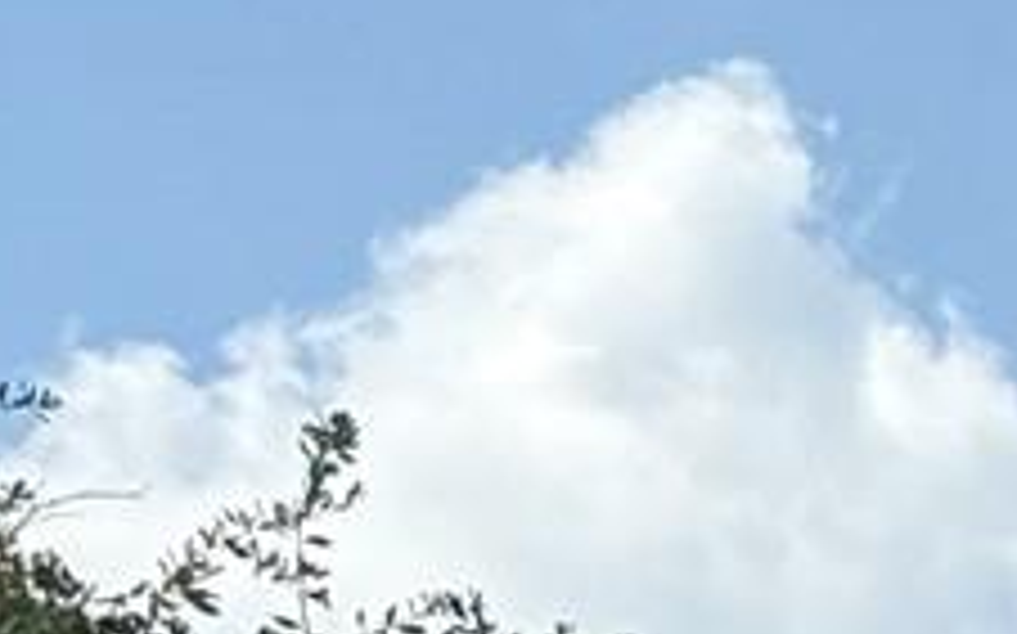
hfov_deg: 5.4
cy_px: 2073
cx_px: 3326
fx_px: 9973
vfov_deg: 3.5
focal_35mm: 360
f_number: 1.78
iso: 64
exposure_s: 1/6024
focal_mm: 6.76
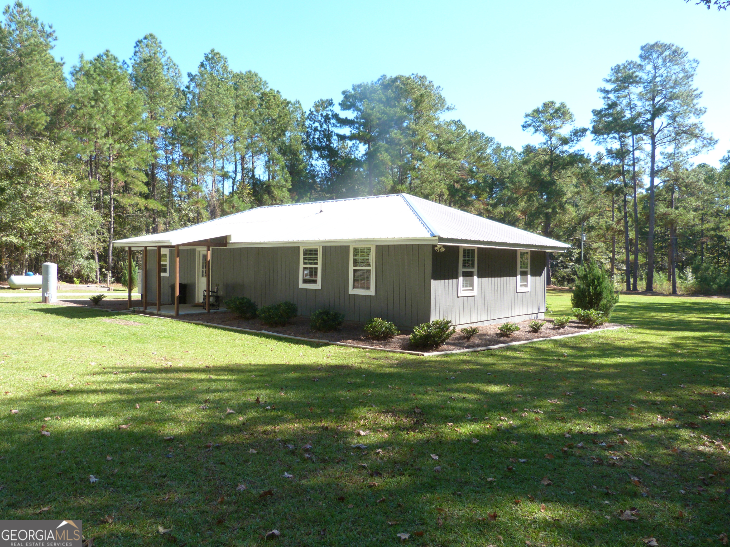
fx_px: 527
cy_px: 274
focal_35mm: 25
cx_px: 365
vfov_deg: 54.9
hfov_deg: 69.4
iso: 100
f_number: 2.8
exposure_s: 1/400
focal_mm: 4.5
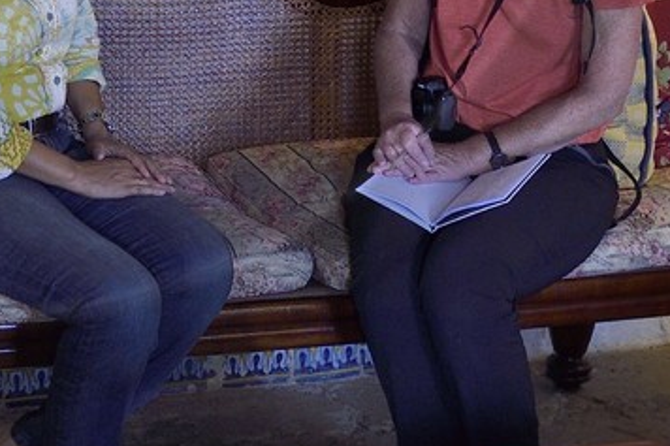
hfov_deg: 18.2
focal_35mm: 108
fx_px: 2009
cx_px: -64
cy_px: -368
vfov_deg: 11.7
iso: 800
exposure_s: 1/30
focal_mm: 24
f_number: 6.3
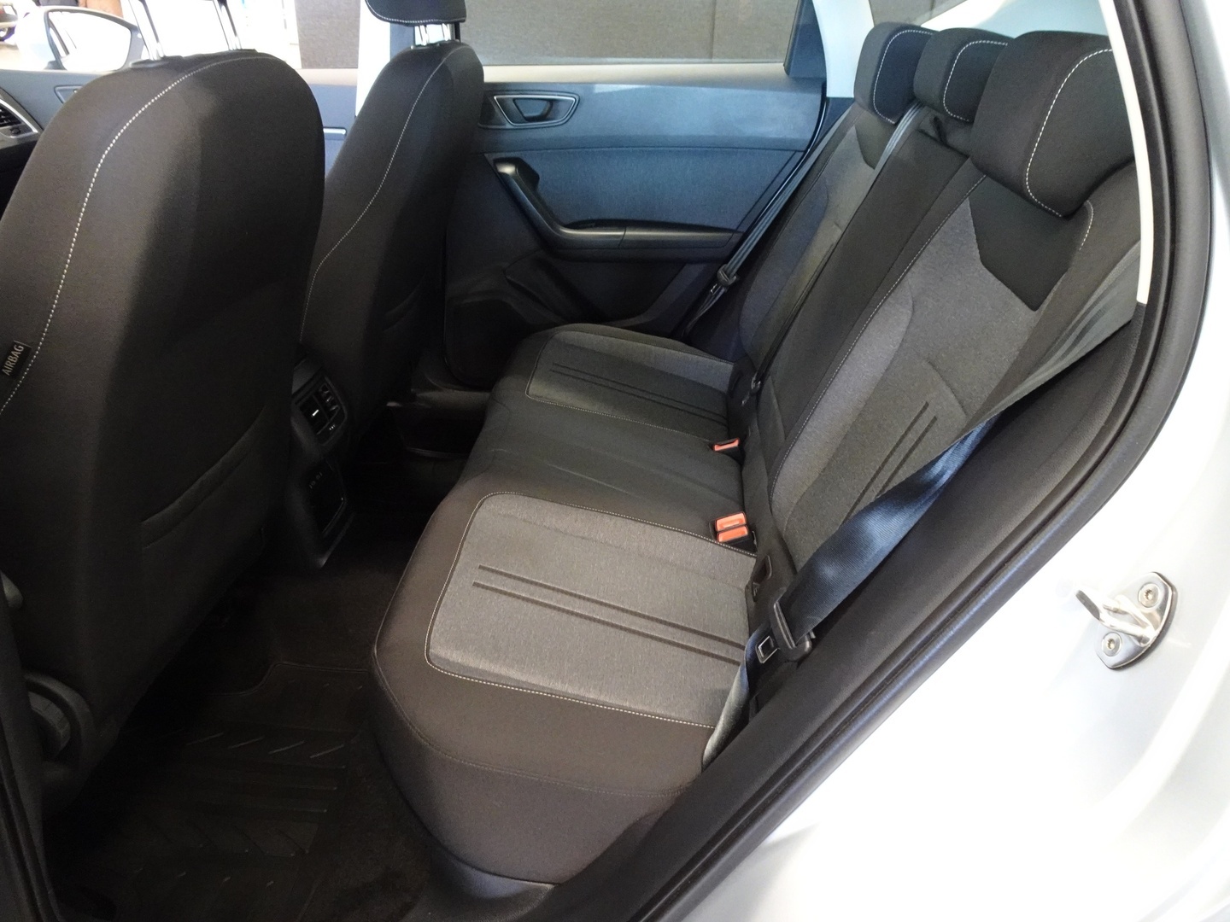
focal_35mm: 24
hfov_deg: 71.6
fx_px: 853
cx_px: 615
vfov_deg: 56.8
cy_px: 461
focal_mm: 4.25
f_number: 3.5
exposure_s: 1/10
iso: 800
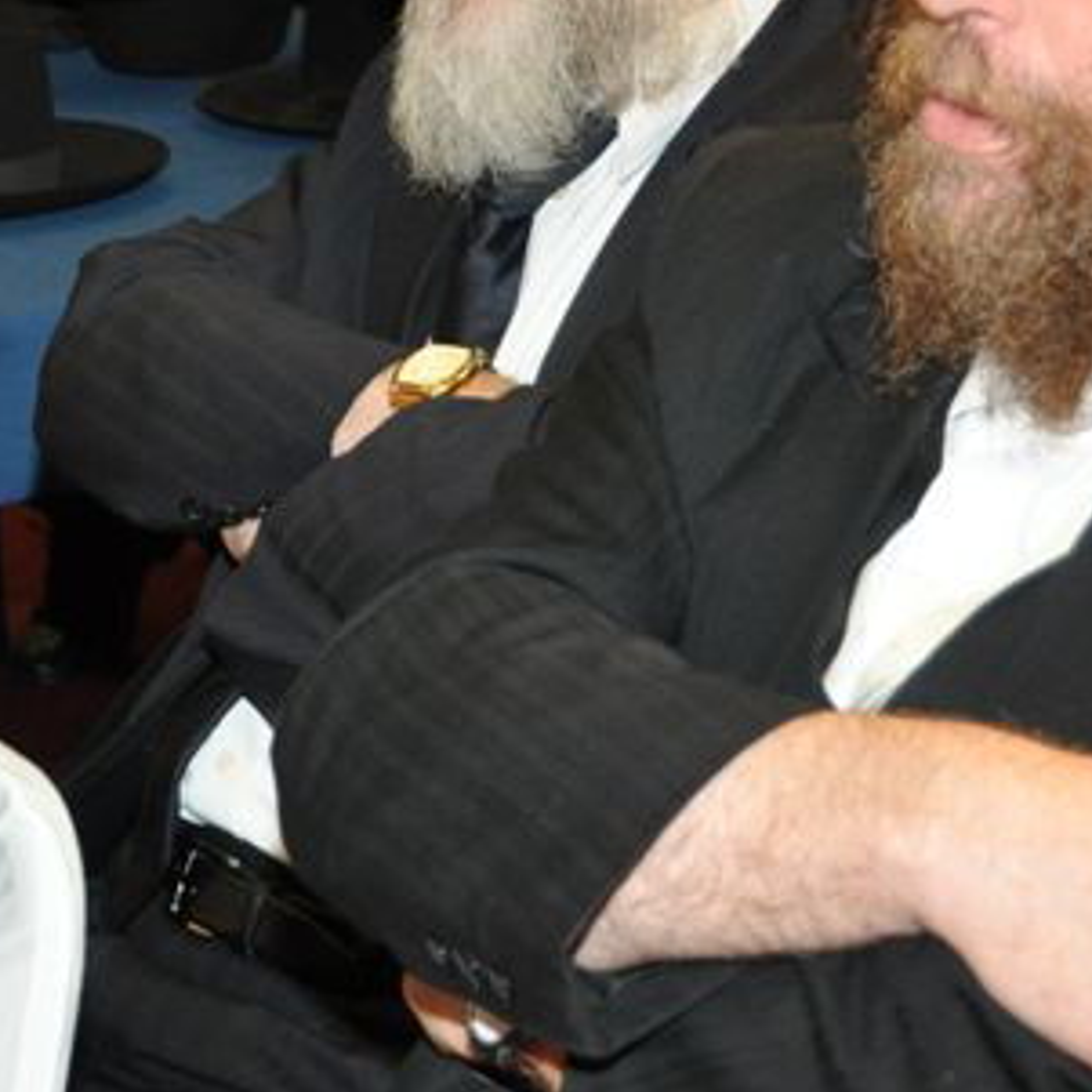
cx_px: 141
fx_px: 4477
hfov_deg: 13.8
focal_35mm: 125
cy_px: 156
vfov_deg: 13.8
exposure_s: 1/60
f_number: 4
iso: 800
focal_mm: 29
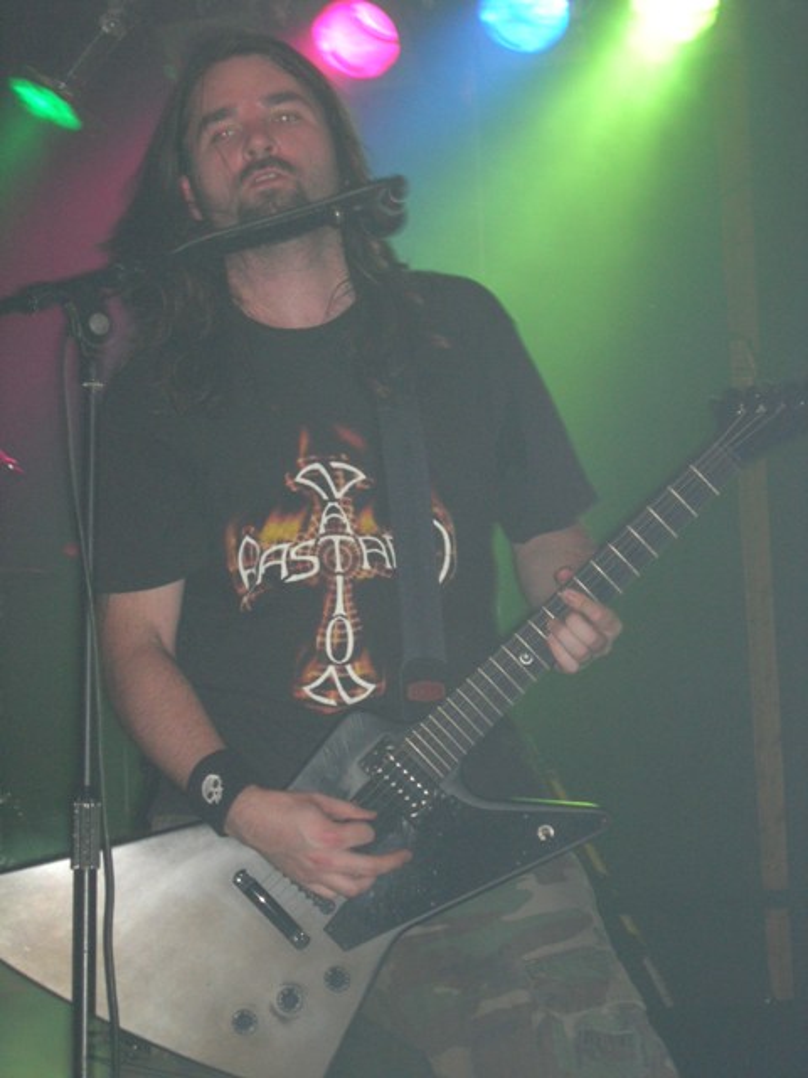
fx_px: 3517
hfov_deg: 13.1
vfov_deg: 17.4
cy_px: 539
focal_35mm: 113
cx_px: 404
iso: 164
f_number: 4.9
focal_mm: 23.4
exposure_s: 1/60.1
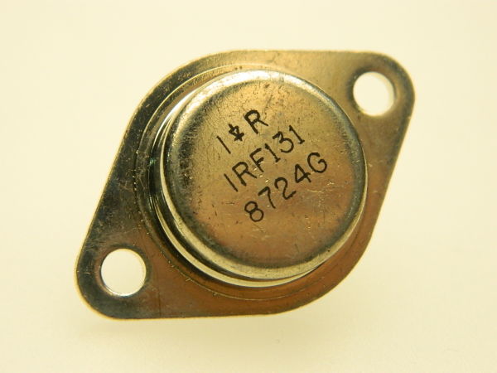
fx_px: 1479
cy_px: 186
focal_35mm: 103
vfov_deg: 14.4
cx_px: 248
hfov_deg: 19.1
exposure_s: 1/250
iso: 400
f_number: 4.5
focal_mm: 18.6
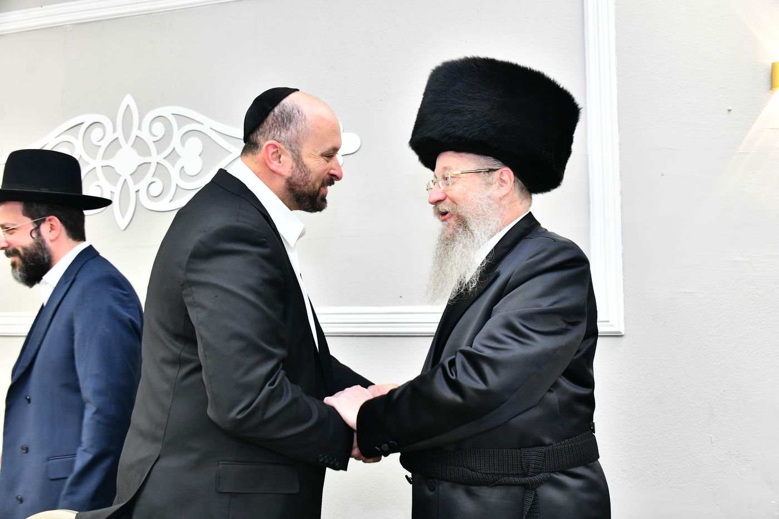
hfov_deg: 54.4
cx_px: 390
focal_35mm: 35
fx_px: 757
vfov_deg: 37.8
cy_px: 260
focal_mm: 35
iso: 2000
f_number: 5.6
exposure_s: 1/125
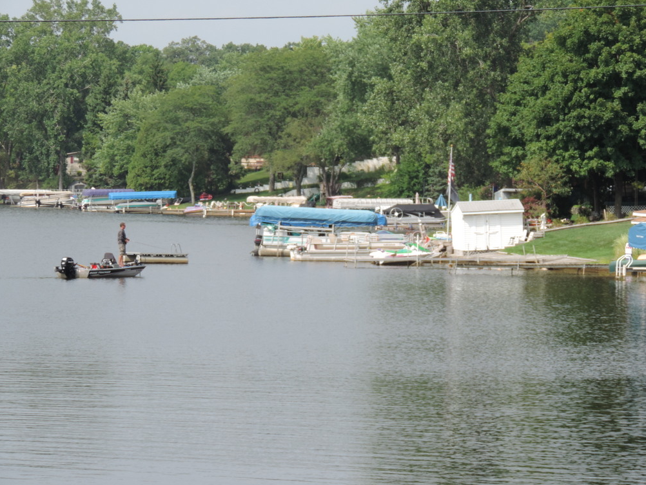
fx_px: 3528
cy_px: 241
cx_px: 329
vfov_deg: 7.9
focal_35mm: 189
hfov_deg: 10.5
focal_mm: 33
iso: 80
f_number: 4.6
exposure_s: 1/400
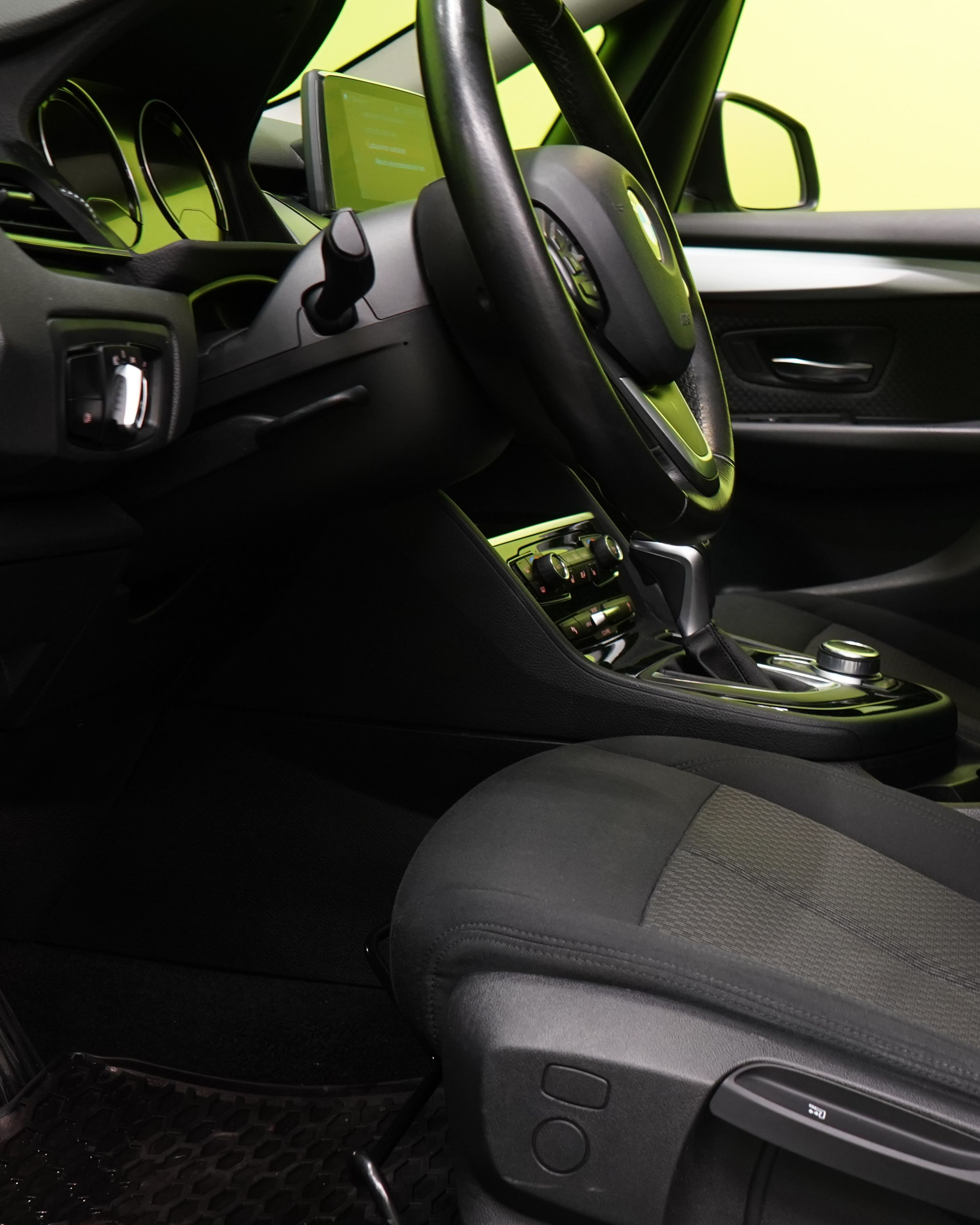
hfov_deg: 27.7
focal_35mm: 53
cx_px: 852
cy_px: 624
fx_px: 1921
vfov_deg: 35.4
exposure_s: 1/20
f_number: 6.3
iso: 1250
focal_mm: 29
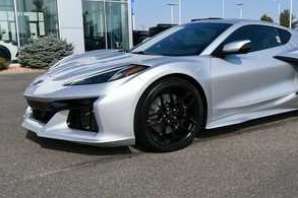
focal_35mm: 41
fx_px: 339
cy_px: 96
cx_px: 194
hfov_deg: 46.8
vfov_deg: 32.6
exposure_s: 1/320
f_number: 9
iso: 100
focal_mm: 20
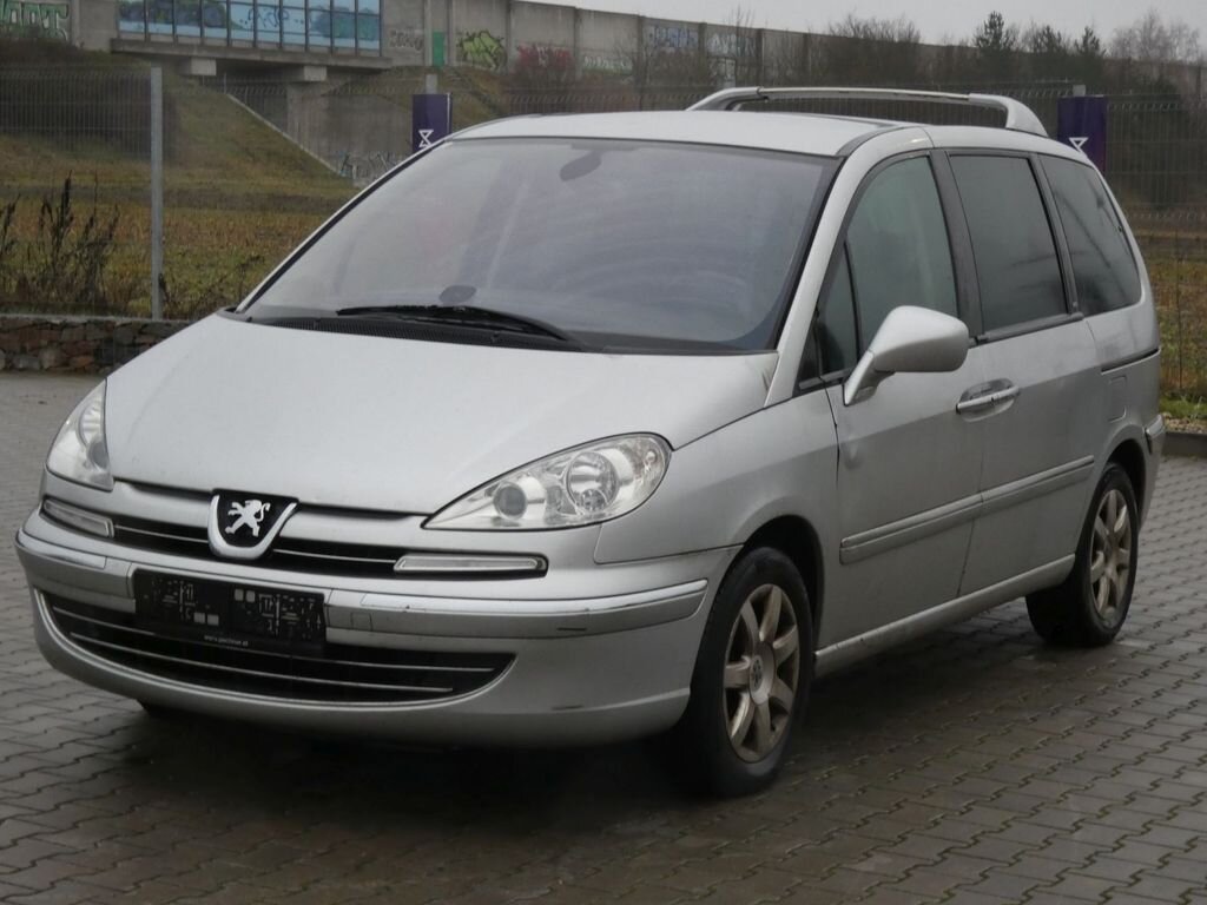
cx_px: 604
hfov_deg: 25.7
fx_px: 2650
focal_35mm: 76
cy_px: 452
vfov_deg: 19.4
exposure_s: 1/80
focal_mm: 13.7
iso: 320
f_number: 5.6
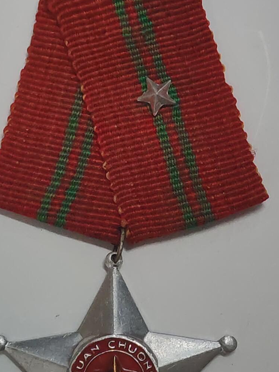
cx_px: 112
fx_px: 1311
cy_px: 193
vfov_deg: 16.2
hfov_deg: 12.1
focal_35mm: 122
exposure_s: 1/50
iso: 640
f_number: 1.95
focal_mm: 5.52
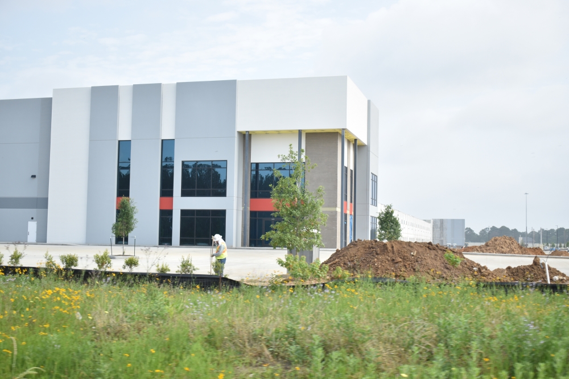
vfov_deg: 29.8
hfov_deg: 43.6
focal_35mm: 45
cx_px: 284
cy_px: 190
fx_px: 711
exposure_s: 1/500
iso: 200
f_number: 4.2
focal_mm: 30
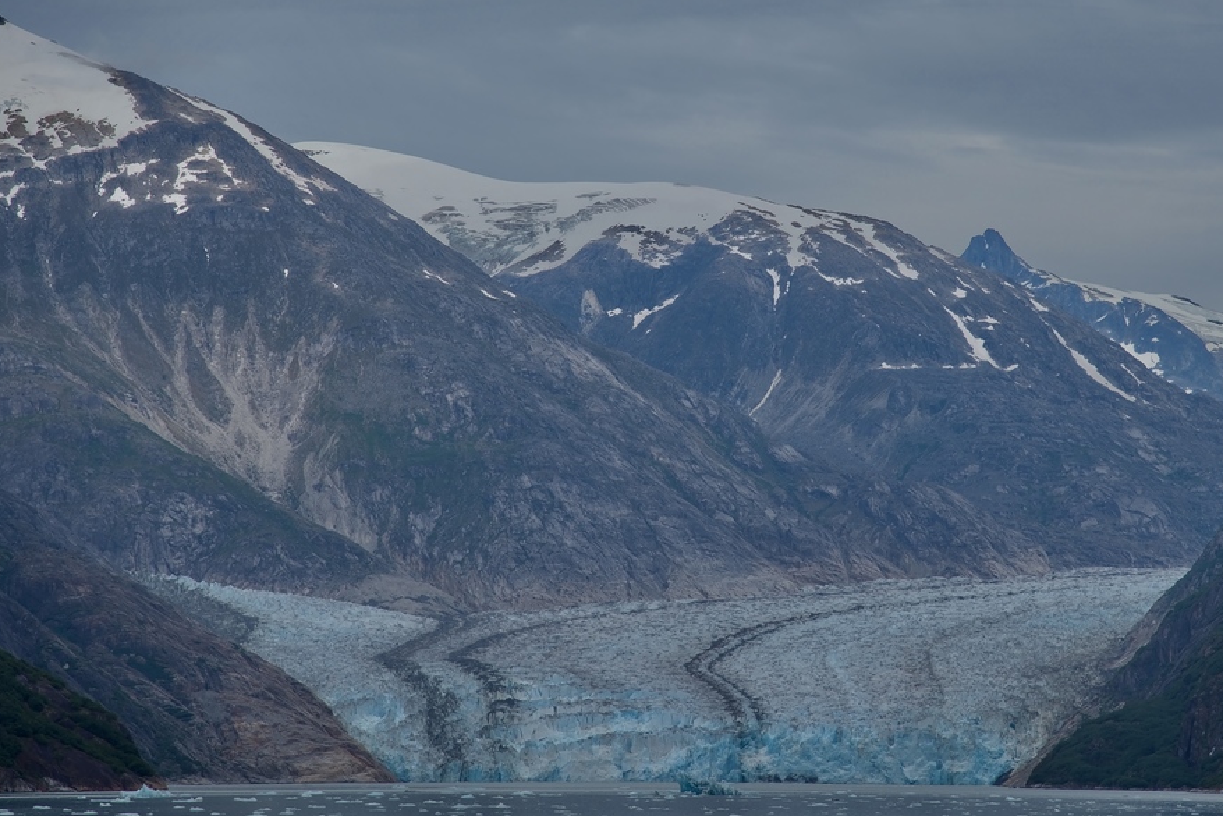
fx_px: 5947
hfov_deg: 11.7
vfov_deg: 7.8
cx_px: 726
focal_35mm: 175
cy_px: 304
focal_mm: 120
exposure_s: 1/320
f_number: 9
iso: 100
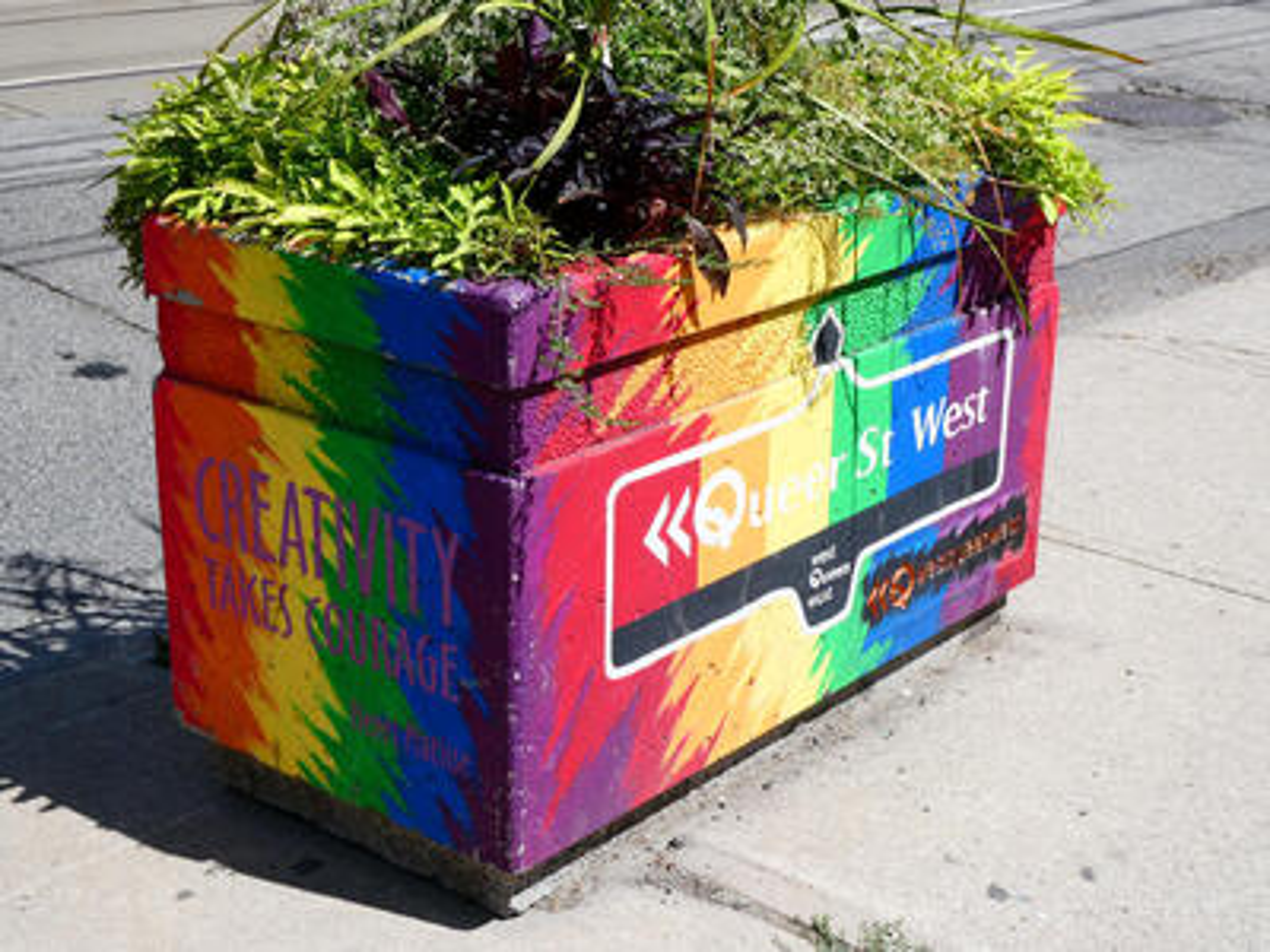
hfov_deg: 35.5
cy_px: 476
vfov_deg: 27.0
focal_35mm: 54
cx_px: 635
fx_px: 1981
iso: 80
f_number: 4.1
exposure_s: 1/800
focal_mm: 9.6
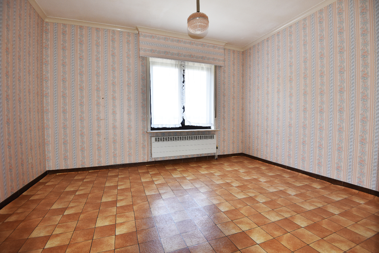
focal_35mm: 16
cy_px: 126
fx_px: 169
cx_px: 190
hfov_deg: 96.7
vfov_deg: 73.8
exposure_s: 1/125
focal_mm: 16
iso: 500
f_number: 5.6
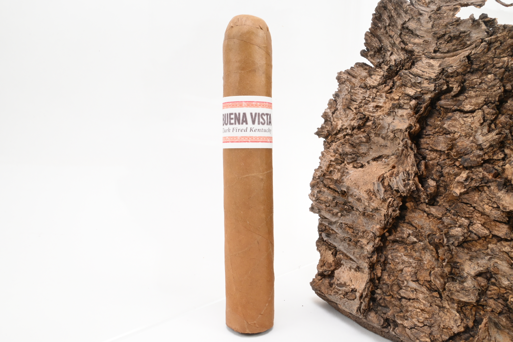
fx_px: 449
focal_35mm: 32
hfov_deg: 59.5
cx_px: 256
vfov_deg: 41.7
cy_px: 171
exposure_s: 1/15
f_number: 22
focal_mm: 21
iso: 640
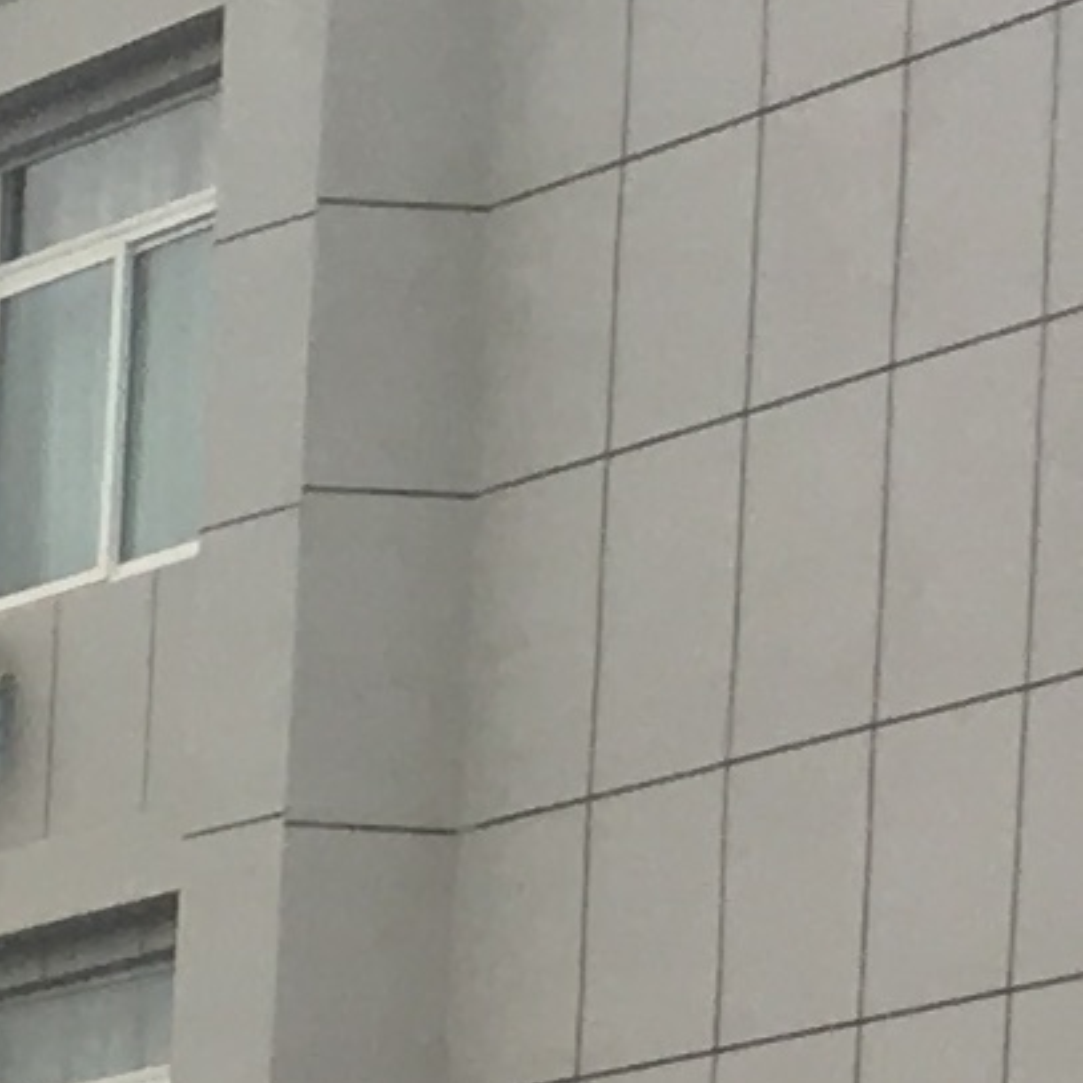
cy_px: 3270
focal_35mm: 254
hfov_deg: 5.4
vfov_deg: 6.3
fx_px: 8991
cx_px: -4279
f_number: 2.2
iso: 25
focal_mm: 4.15
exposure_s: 1/125
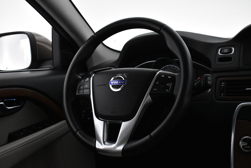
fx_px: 303
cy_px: 84
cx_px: 126
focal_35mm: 44
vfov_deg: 30.9
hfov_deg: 45.0
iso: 3200
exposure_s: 1/100
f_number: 5
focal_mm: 29
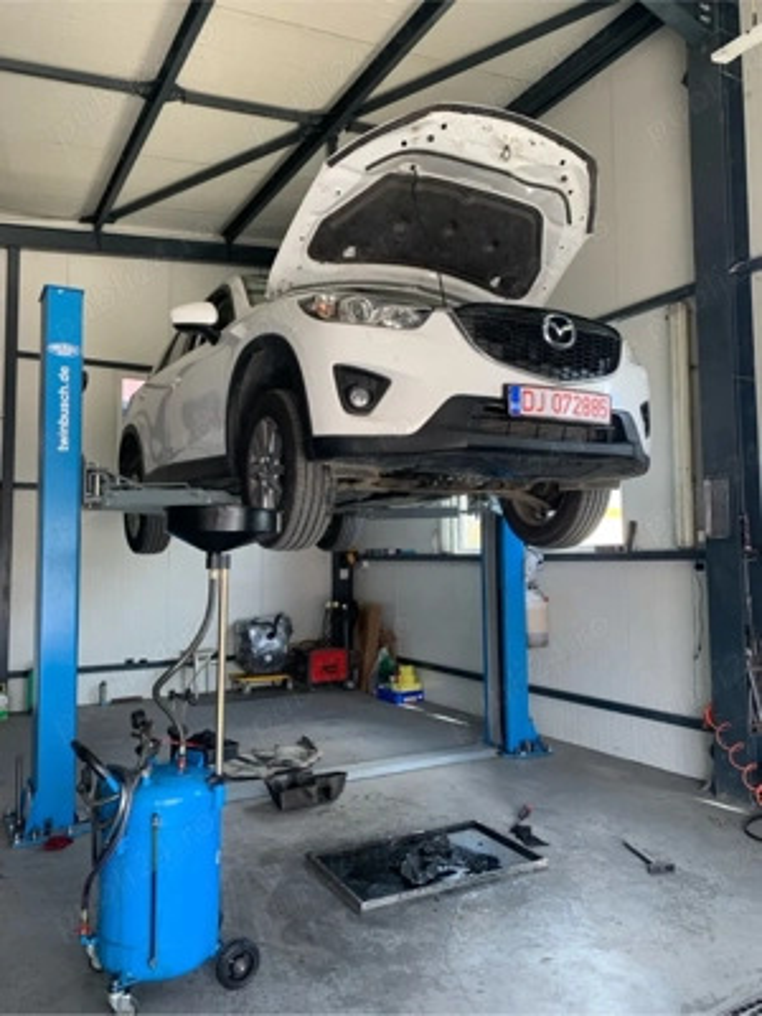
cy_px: 508
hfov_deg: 53.1
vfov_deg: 67.3
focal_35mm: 26
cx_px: 381
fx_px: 763
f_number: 1.8
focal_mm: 4.25
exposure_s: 1/121
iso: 80
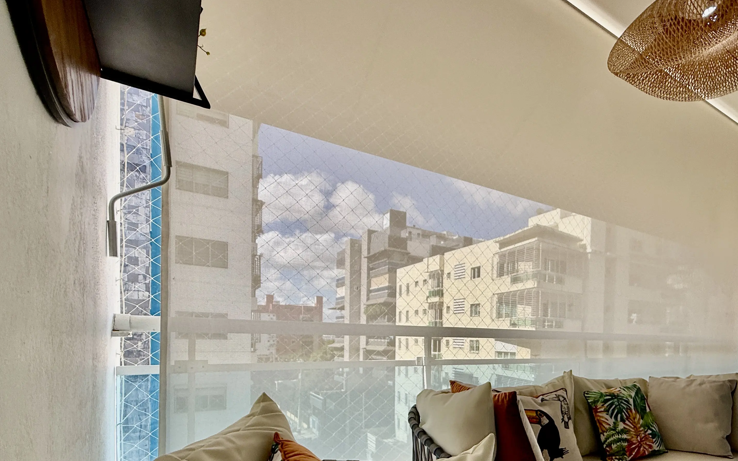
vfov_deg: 54.6
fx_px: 422
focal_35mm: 21
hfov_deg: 79.6
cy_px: 345
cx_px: 492
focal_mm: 2.22
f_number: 2.2
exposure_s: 1/372
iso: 50
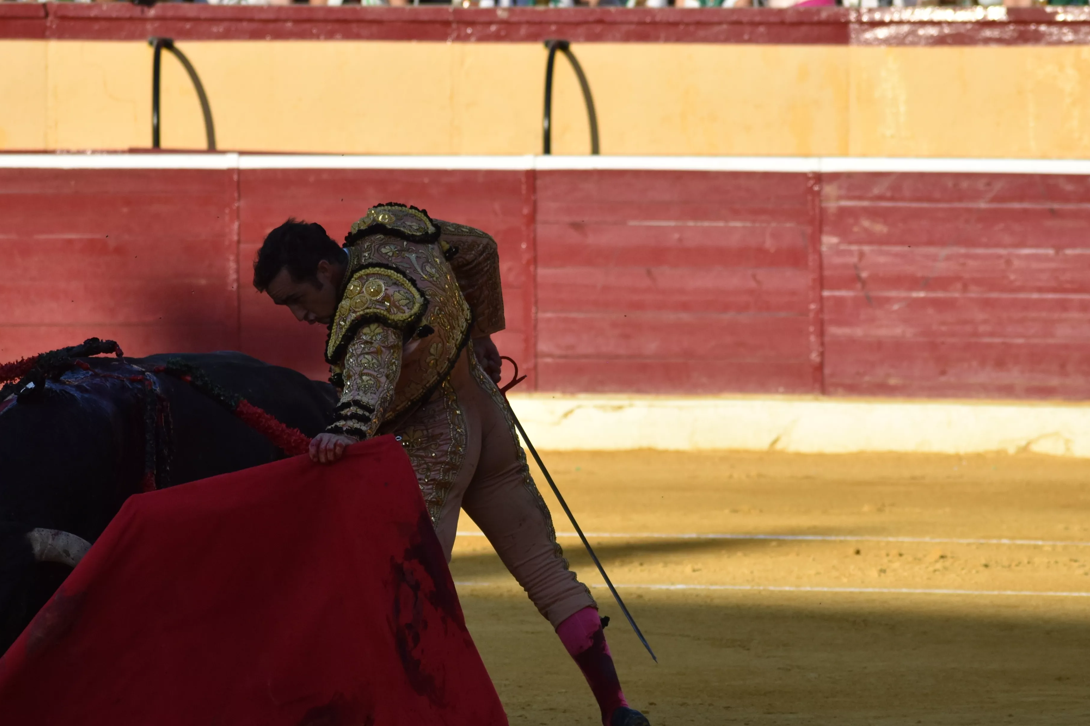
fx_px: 10076
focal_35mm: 333
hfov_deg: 6.2
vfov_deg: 4.1
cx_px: 448
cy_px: 442
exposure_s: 1/2000
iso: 400
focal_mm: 135
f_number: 5.6
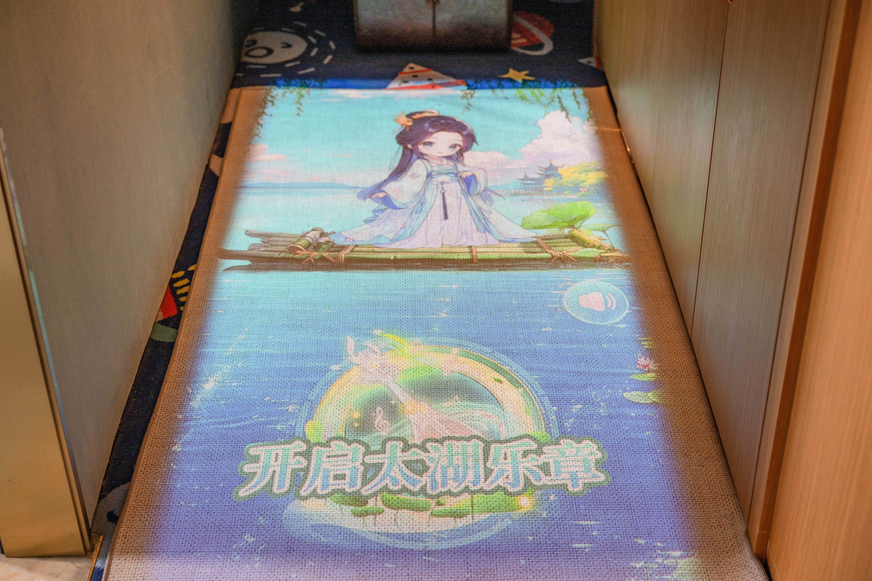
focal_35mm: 49
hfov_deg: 40.3
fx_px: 1187
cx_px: 436
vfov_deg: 27.5
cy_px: 290
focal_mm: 49
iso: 200
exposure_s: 1/20
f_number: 4
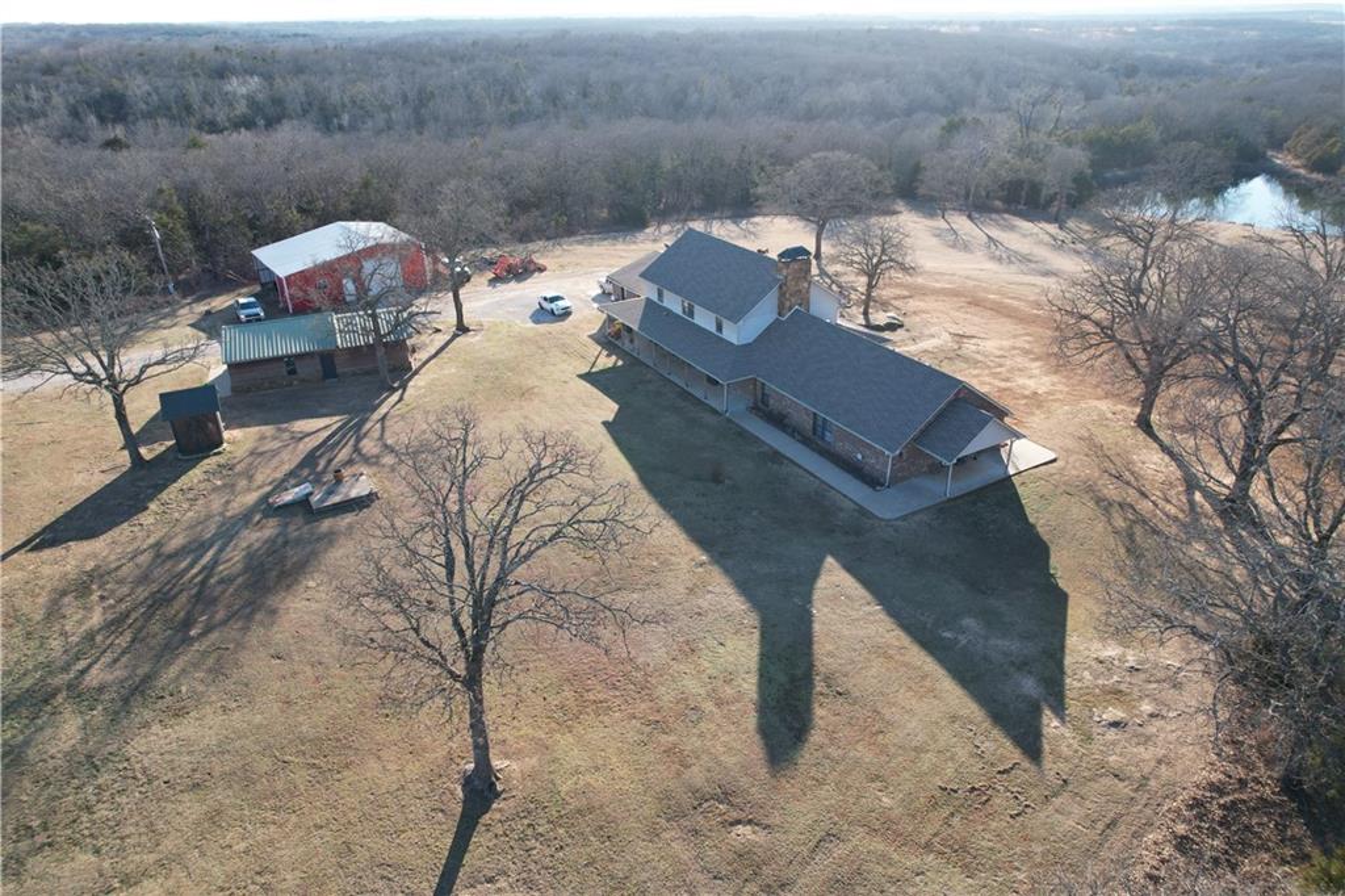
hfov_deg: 78.6
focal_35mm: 22
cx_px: 672
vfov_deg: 57.2
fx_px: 822
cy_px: 448
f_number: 2.8
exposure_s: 1/640
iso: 200
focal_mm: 8.38
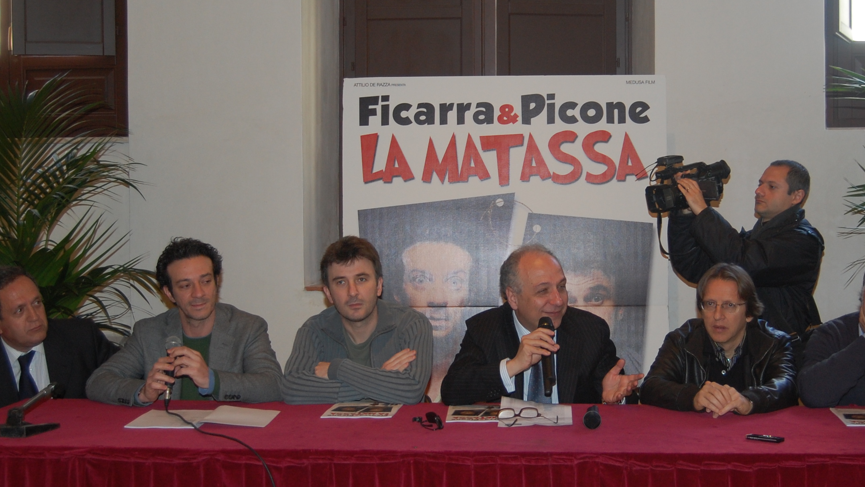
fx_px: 1307
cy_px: 223
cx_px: 469
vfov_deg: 21.1
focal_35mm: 57
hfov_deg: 36.6
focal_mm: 26
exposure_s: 1/60
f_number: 4.2
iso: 400
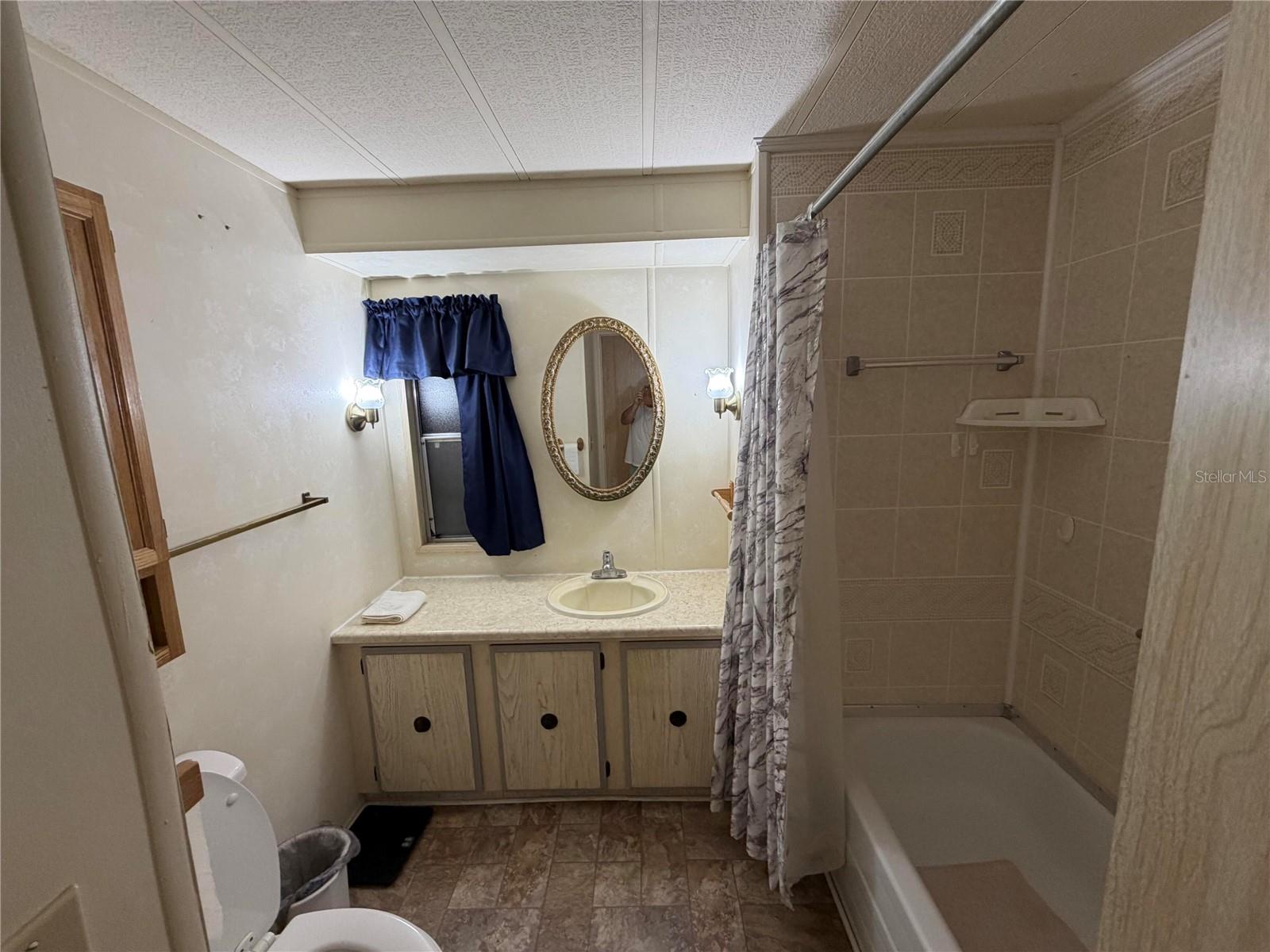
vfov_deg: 85.7
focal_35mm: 14
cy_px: 476
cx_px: 635
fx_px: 514
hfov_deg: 102.1
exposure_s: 1/60
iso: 200
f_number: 2.2
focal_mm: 2.22
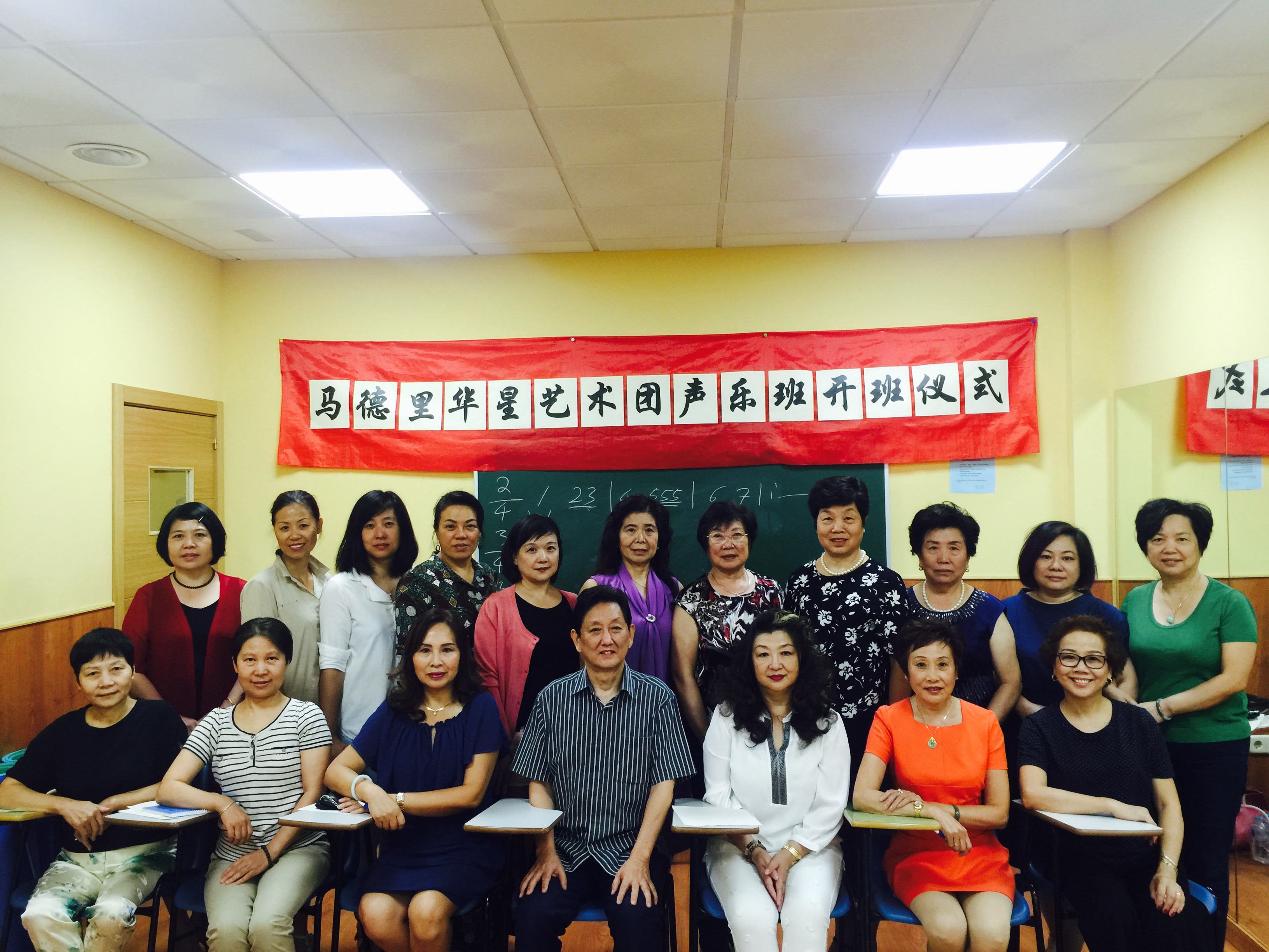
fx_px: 1063
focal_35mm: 29
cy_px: 476
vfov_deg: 48.2
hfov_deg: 61.7
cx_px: 634
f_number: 2.2
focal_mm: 4.15
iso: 50
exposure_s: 1/15
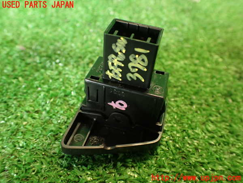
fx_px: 211
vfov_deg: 46.8
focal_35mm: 30
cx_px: 122
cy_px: 92
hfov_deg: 60.0
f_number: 2.3
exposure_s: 1/30
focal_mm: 5.4
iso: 400
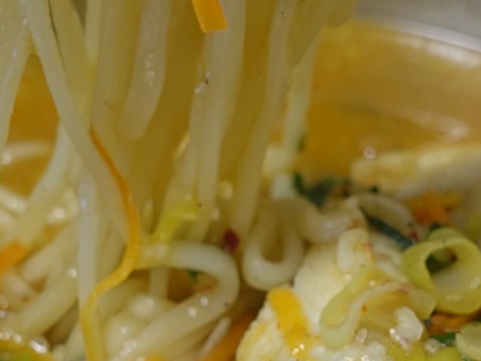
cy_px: 174
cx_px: 261
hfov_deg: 15.4
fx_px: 1779
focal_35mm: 128
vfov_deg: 11.6
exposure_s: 1/50
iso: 320
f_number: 2.8
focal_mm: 15.1
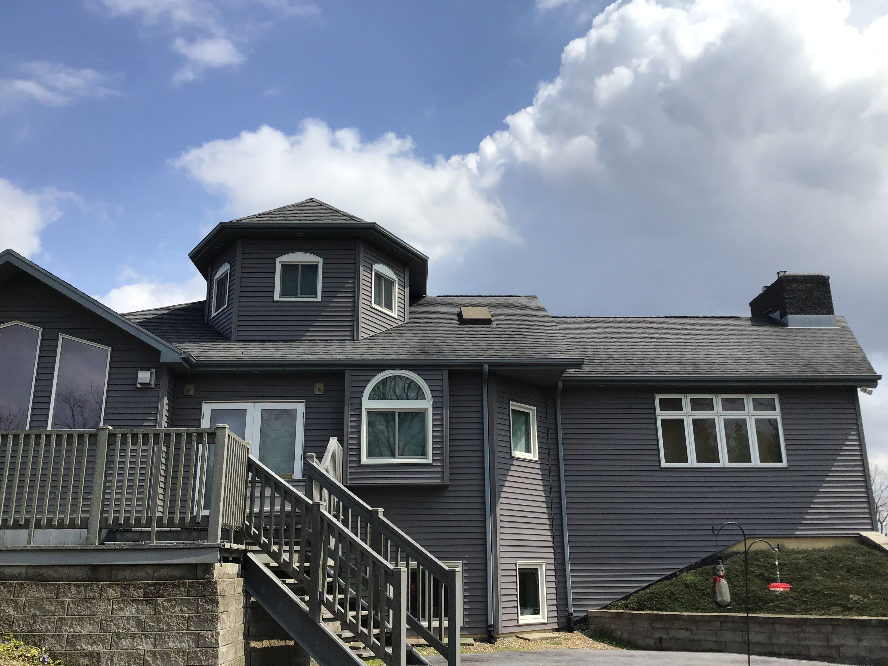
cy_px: 333
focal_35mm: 31
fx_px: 795
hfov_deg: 58.4
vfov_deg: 45.4
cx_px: 444
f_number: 2.4
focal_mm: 3.3
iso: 25
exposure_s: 1/1812
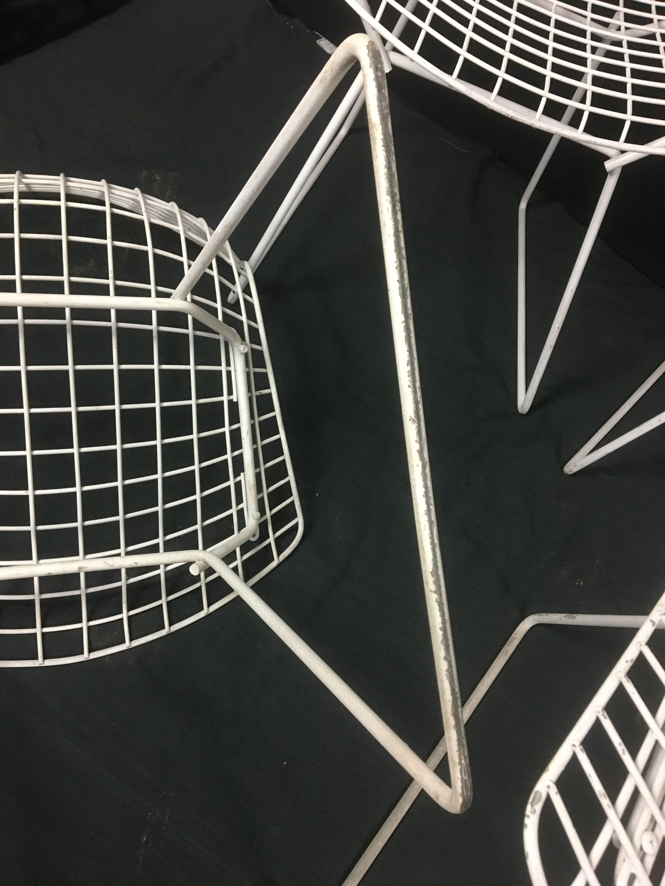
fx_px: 743
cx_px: 332
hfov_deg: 48.2
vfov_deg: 61.7
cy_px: 443
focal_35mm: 29
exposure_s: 1/33
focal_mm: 4.15
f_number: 2.2
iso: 250
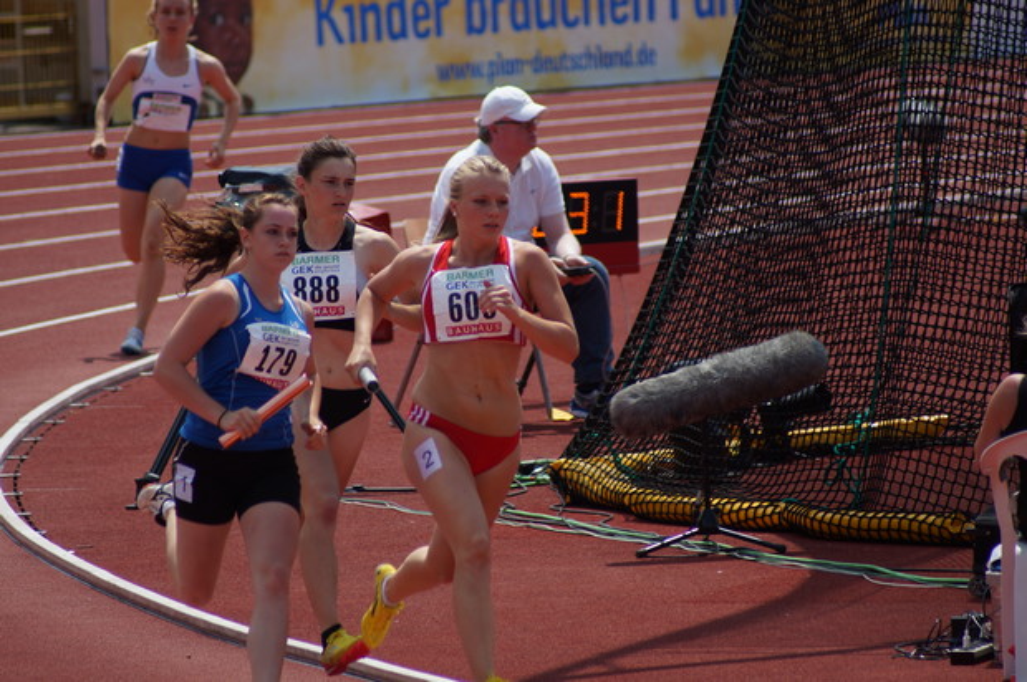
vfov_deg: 3.0
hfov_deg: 4.6
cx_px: 514
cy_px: 341
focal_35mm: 450
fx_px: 12824
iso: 100
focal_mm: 300
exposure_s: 1/500
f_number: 6.3
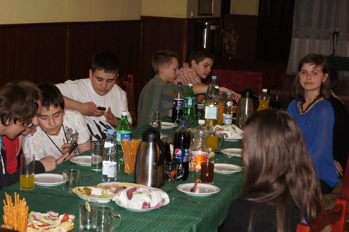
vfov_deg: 16.5
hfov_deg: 24.6
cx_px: 174
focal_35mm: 82
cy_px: 116
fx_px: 799
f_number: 5.6
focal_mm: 55
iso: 800
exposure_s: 1/80
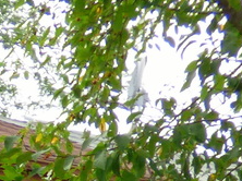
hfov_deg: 8.1
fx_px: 1634
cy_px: 482
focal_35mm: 234
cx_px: -207
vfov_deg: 6.0
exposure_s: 1/320
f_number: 3.4
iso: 100
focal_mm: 6.18
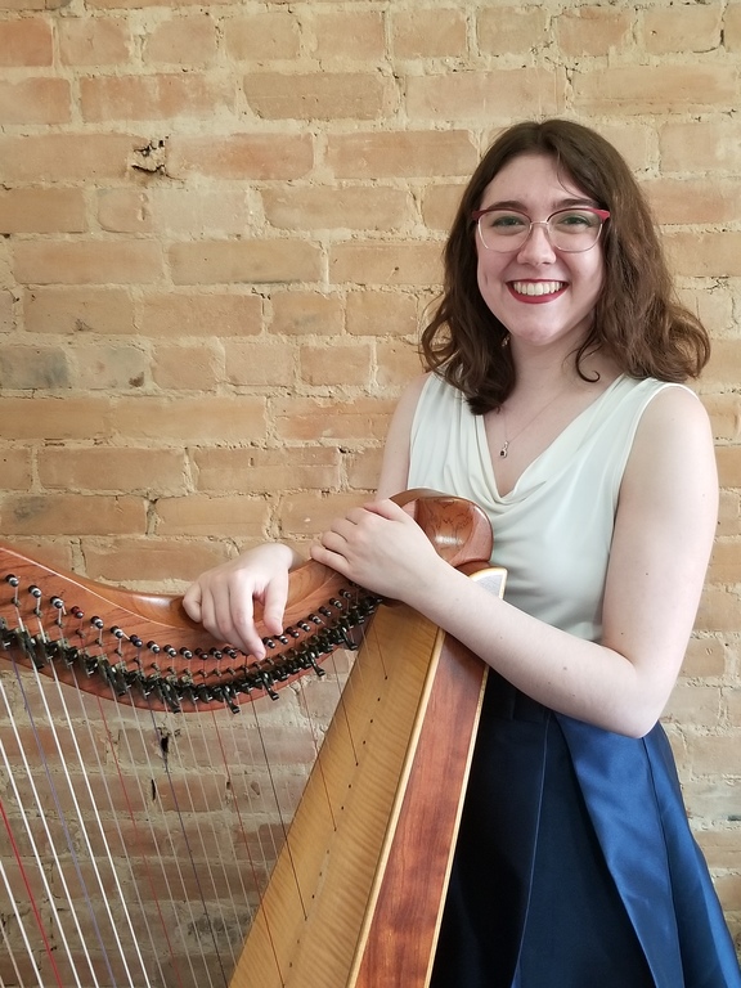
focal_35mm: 26
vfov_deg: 67.3
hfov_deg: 53.1
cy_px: 494
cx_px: 370
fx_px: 742
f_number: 1.7
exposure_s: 1/20
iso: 250
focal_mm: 4.25
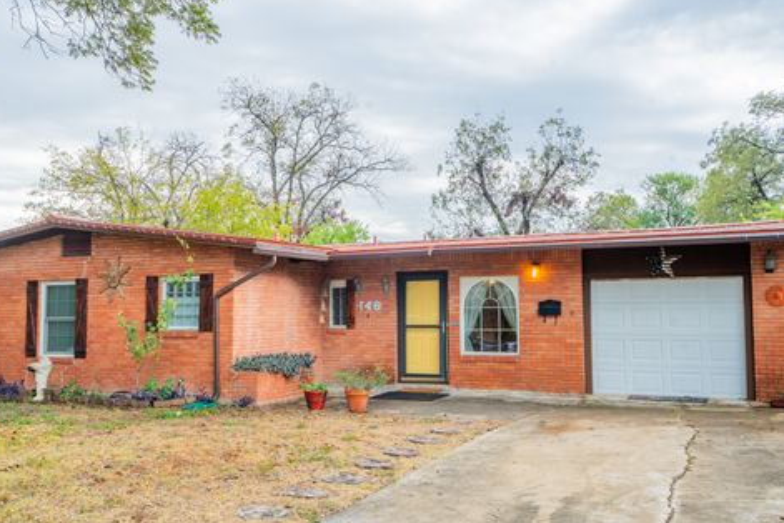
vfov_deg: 37.8
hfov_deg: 54.4
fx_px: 762
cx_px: 370
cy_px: 271
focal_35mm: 35
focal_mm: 33
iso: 250
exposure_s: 1/250
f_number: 9
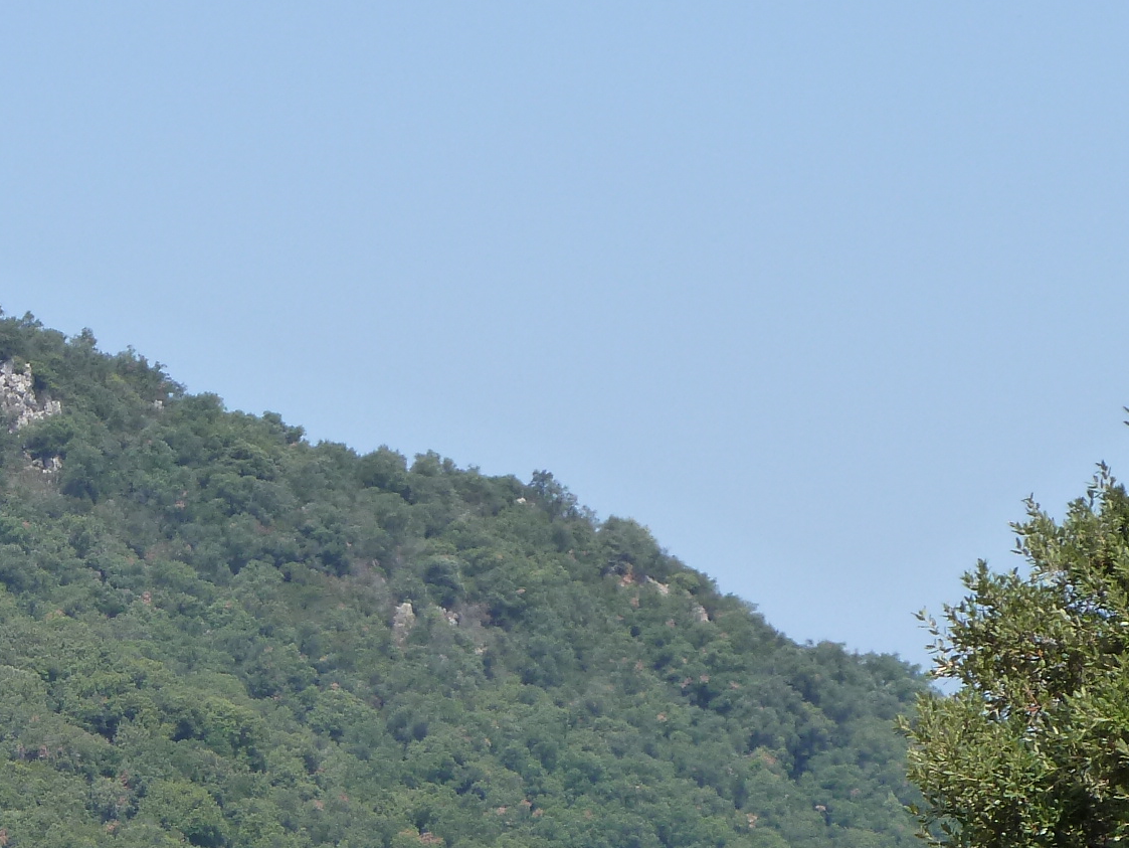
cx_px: -21
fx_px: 10930
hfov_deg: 5.9
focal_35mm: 335
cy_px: 663
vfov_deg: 4.4
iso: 125
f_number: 4.5
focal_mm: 24.1
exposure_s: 1/400
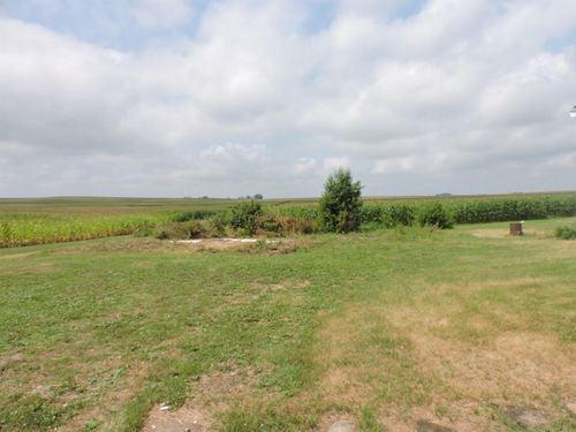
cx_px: 288
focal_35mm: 24
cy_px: 216
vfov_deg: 56.8
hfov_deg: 71.6
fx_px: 399
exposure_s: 1/1600
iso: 100
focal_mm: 4.3
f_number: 3
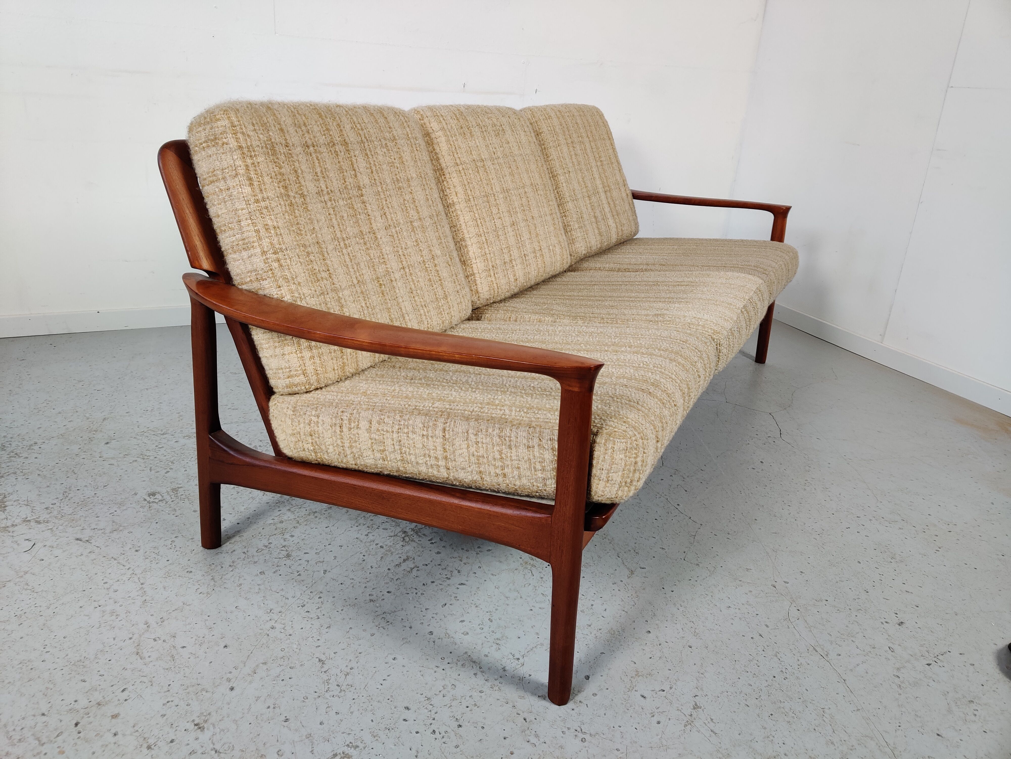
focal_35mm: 27
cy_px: 380
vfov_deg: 51.4
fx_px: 789
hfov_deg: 65.3
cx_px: 506
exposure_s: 1/100
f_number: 1.65
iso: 160
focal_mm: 4.75
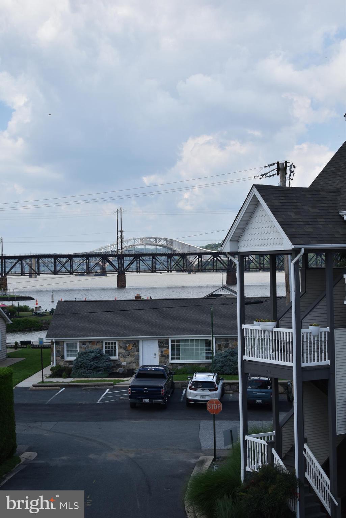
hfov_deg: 23.8
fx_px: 821
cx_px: 173
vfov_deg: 35.0
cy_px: 259
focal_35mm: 57
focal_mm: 38
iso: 100
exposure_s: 1/640
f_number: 4.8
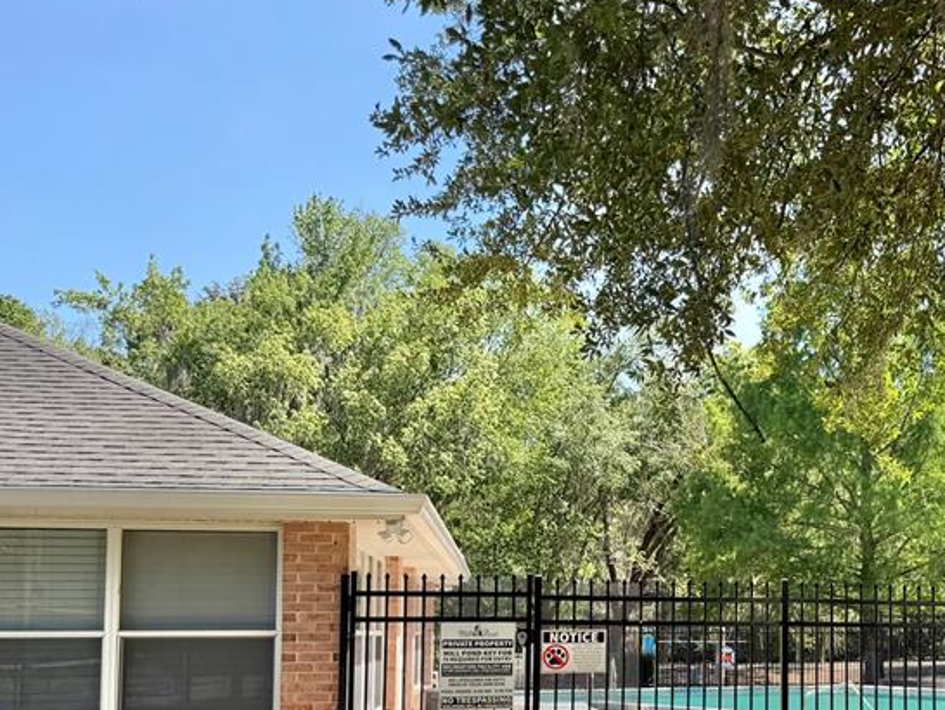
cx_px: 843
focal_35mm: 45
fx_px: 1229
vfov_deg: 31.5
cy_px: 556
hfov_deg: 39.2
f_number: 1.78
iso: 80
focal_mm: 6.76
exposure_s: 1/1855
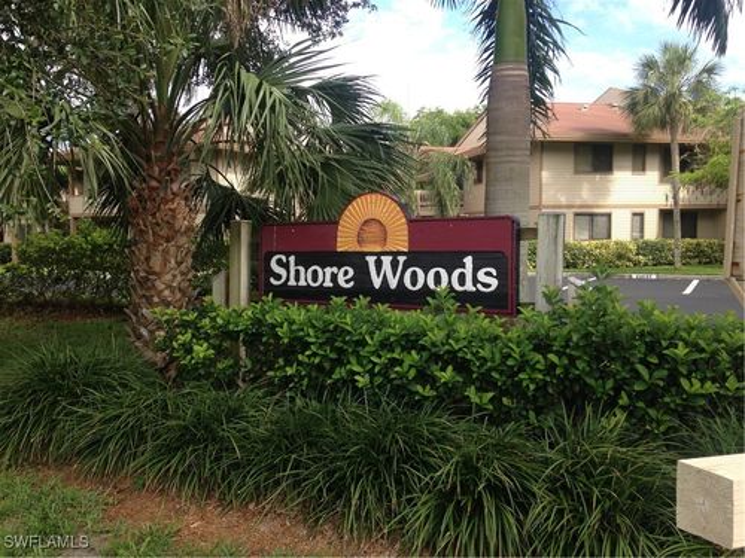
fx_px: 710
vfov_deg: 42.9
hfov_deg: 55.4
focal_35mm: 33
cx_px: 372
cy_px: 279
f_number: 2.4
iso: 50
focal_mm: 4.12
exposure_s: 1/559
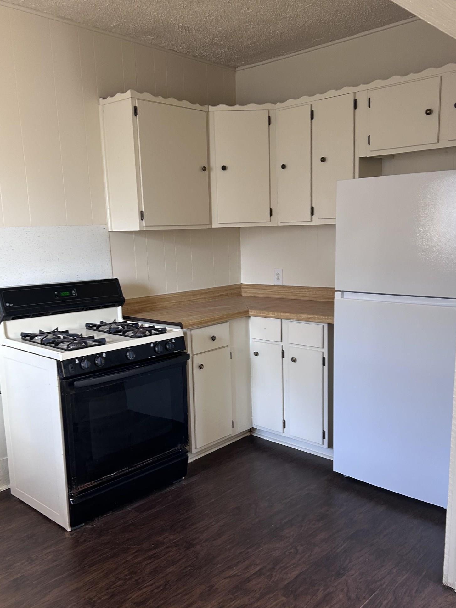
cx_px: 241
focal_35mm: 31
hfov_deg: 45.4
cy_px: 333
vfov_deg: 58.2
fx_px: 544
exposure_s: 1/87
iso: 125
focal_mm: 5.7
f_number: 1.5
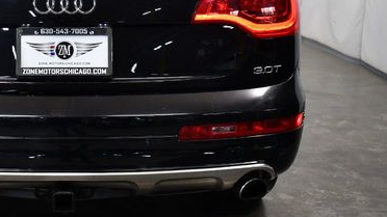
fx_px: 667
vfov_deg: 18.3
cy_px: 33
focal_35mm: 65
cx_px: 61
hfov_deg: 31.3
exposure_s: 1/160
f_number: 3.5
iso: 800
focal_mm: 18
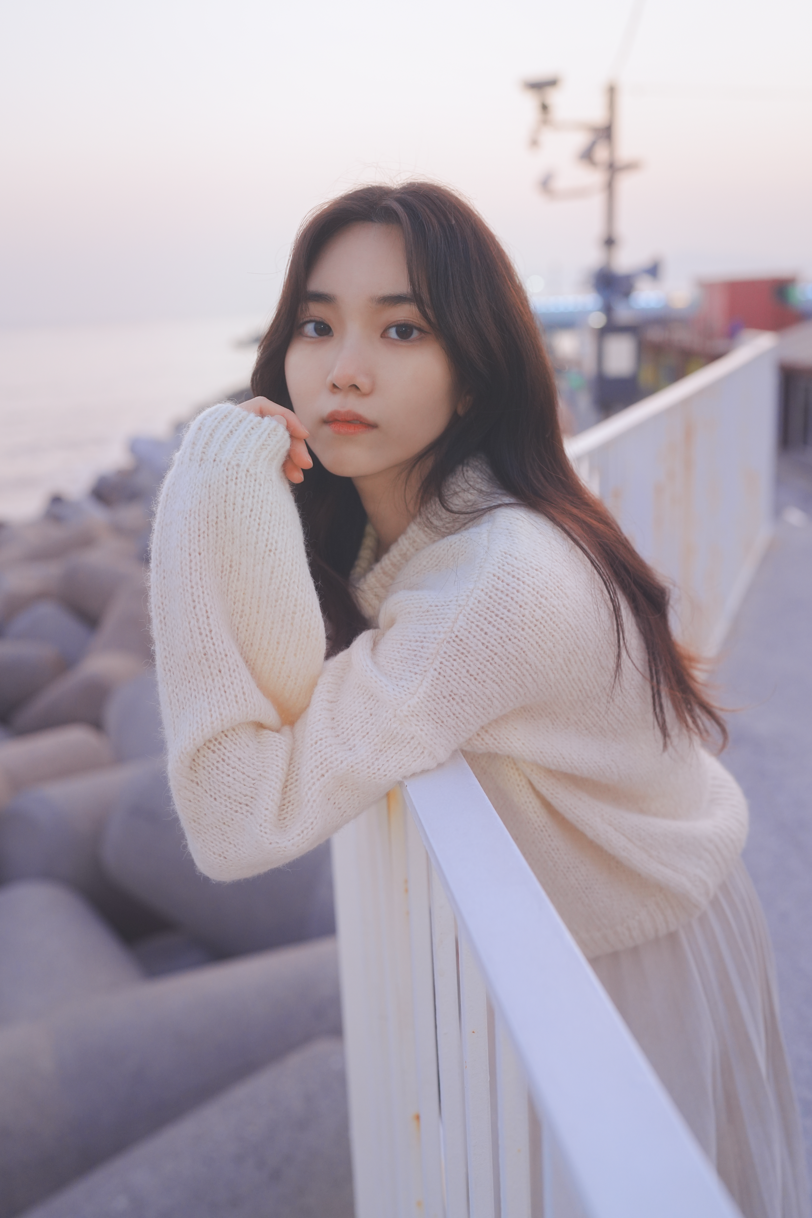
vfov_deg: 54.4
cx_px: 406
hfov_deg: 37.9
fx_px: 1184
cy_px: 609
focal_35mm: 35
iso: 400
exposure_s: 1/40
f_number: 2.8
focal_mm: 35
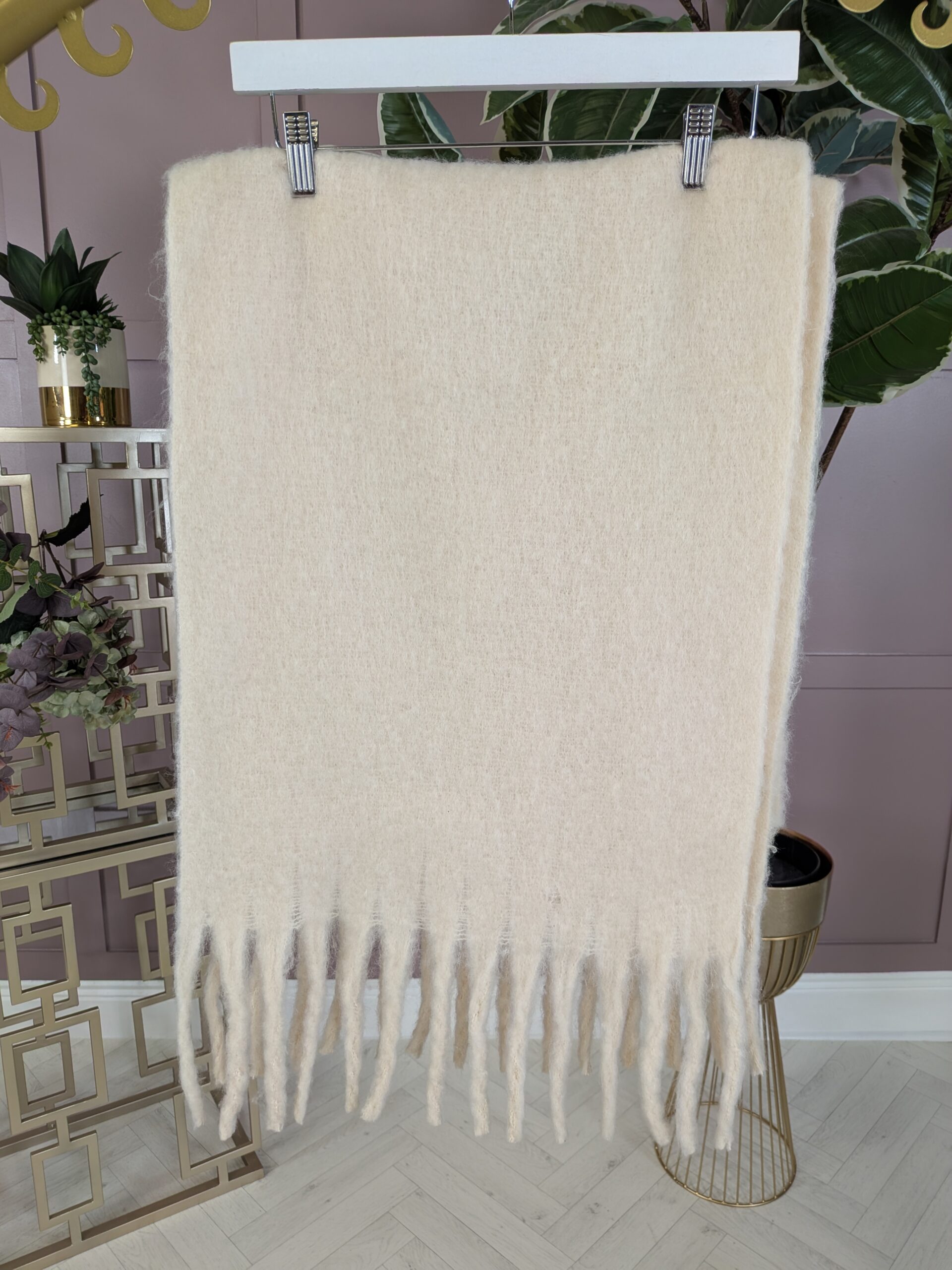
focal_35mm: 24
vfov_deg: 71.6
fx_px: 880
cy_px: 635
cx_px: 476
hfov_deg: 56.8
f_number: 1.7
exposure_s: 1/50
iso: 53
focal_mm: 4.53
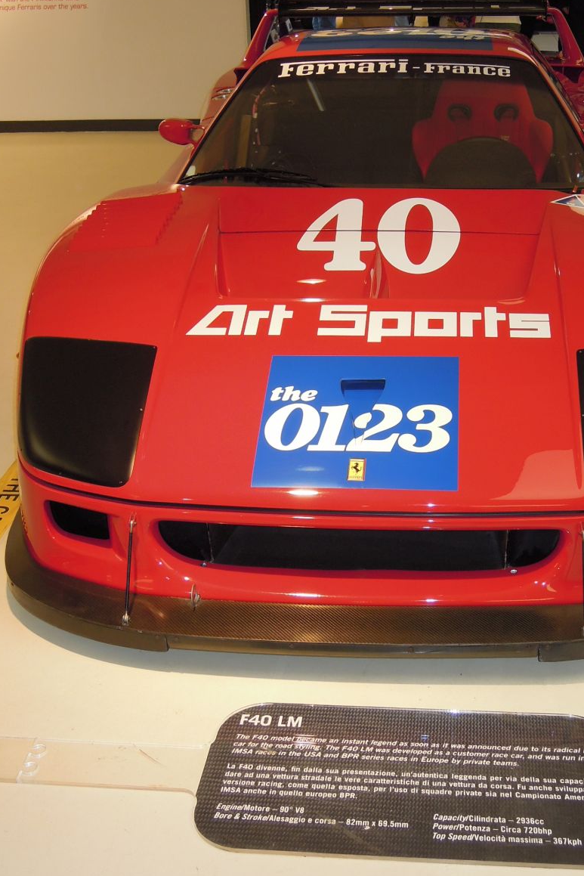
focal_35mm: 49
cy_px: 372
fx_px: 1192
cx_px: 379
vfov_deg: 40.2
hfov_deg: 27.4
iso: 180
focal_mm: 7.2
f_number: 3.3
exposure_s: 1/50
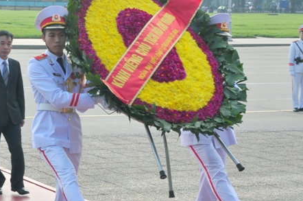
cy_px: 111
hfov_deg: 17.7
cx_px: 34
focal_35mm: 114
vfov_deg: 12.0
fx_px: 958
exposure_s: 1/125
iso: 320
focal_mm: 42
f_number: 16
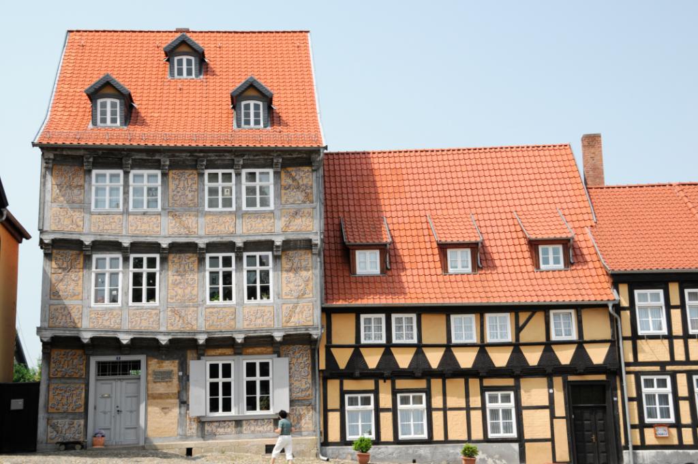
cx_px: 349
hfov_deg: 41.2
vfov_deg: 28.0
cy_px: 232
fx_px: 929
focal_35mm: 48
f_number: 8
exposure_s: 1/250
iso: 400
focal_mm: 32
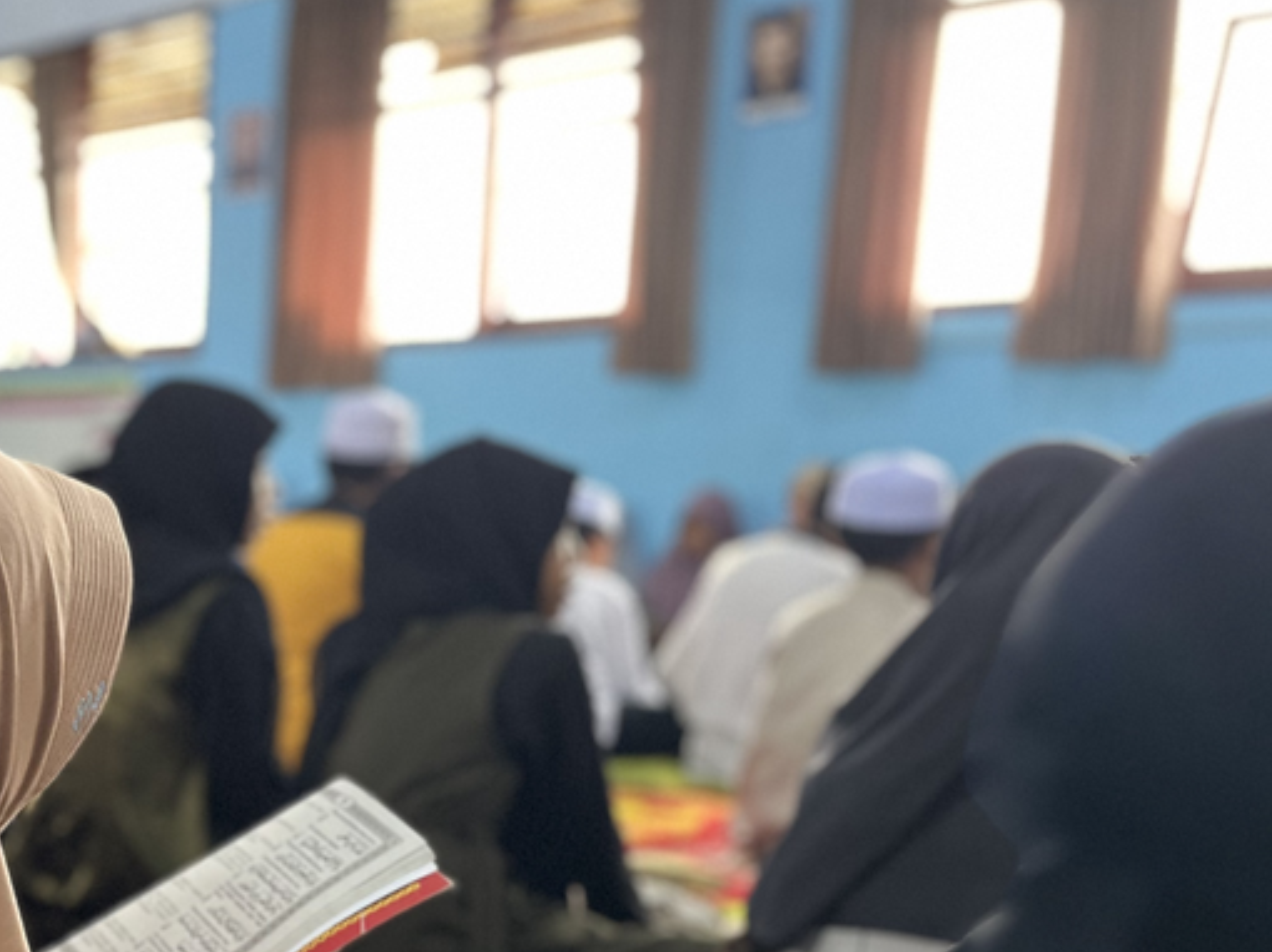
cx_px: 92
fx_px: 1873
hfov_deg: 35.0
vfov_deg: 27.9
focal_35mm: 51
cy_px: 785
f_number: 1.6
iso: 500
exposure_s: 1/33
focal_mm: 5.1
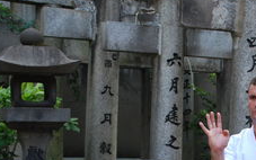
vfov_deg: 10.6
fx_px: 844
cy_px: 215
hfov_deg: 16.6
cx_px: 291
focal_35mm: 121
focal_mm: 28
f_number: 5
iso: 200
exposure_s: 1/100
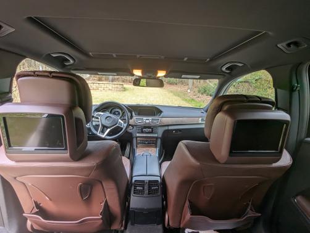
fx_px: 143
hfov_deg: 94.4
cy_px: 116
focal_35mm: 16
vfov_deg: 78.2
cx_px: 155
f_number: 2.2
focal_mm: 2.35
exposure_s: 1/86.9
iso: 44
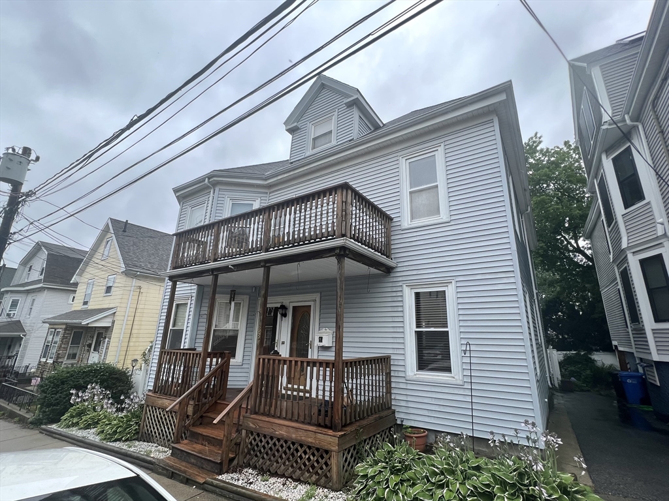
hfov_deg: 106.2
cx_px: 334
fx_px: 251
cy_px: 250
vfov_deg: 89.9
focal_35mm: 13
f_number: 1.8
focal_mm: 1.57
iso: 32
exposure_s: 1/552
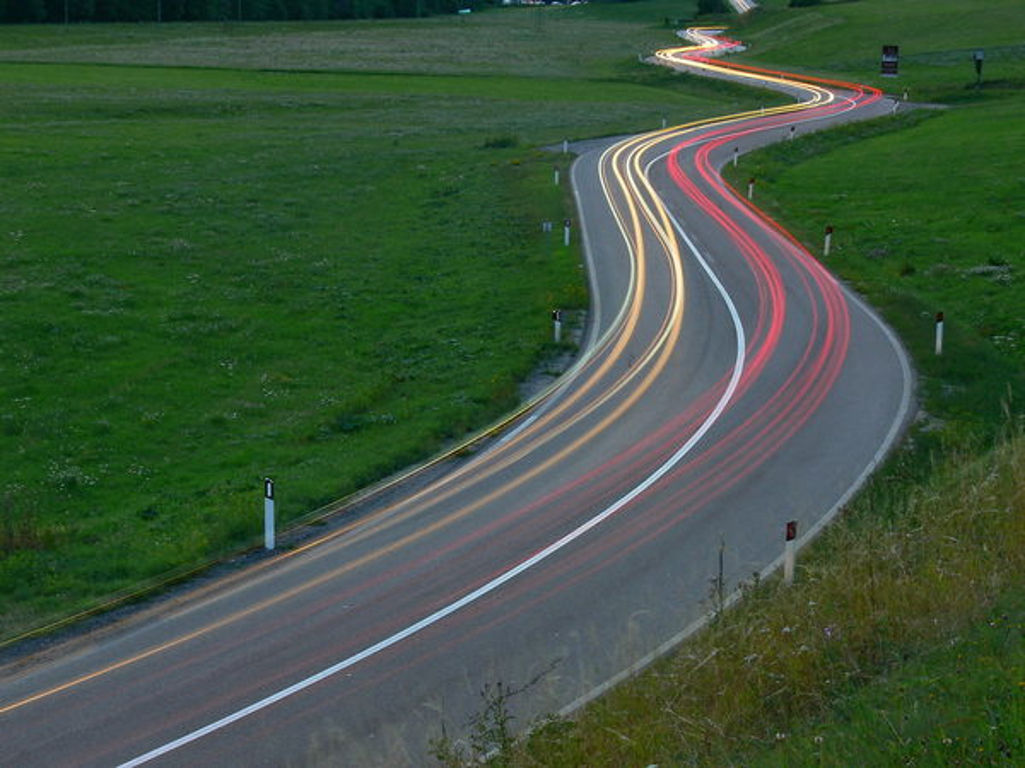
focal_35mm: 86
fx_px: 2547
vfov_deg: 17.2
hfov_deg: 22.8
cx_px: 512
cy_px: 384
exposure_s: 30
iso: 80
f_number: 11
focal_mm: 18.2
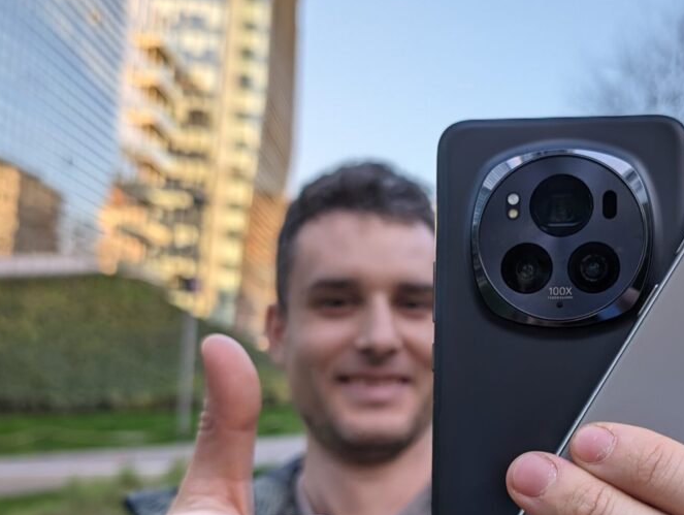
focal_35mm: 46
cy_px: 385
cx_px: 485
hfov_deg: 40.4
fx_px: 910
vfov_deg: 31.0
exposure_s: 1/200
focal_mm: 6.9
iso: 21
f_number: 1.68
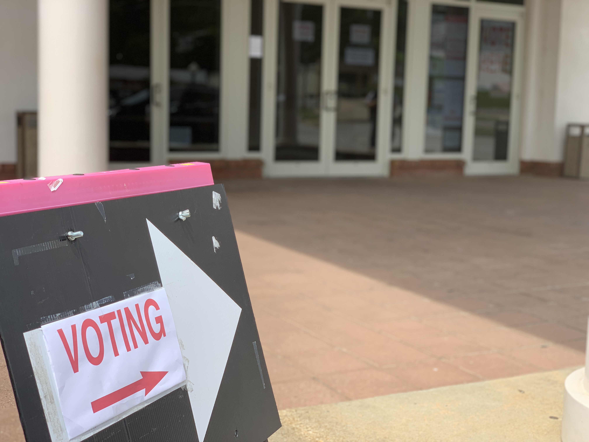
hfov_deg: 36.8
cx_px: 294
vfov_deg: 28.0
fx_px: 885
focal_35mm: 52
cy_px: 221
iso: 16
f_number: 2.4
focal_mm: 6
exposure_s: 1/773
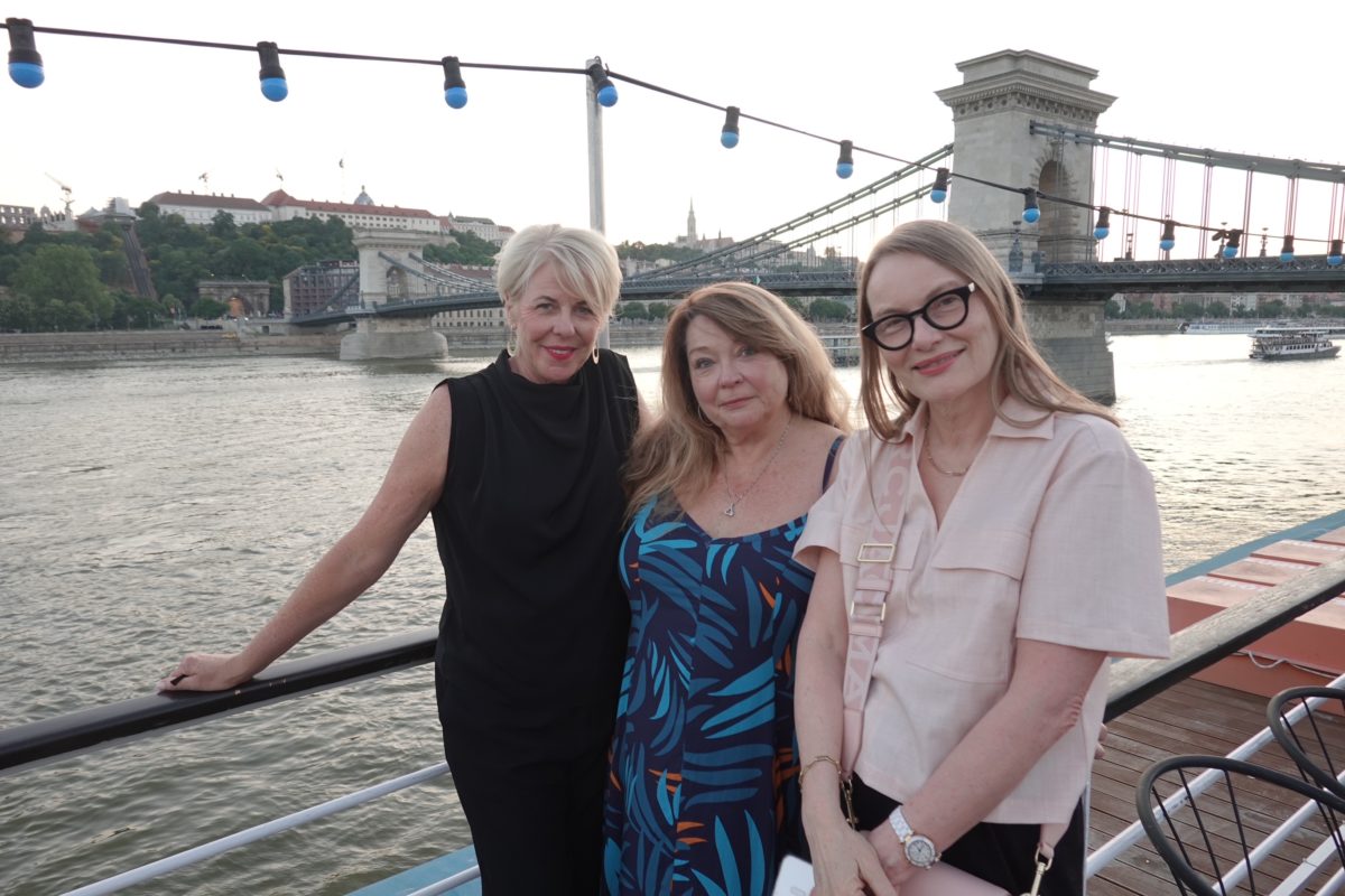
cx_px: 672
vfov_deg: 53.1
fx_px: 897
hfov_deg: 73.7
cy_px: 448
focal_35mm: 24
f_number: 2.8
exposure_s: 1/40
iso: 100
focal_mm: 9
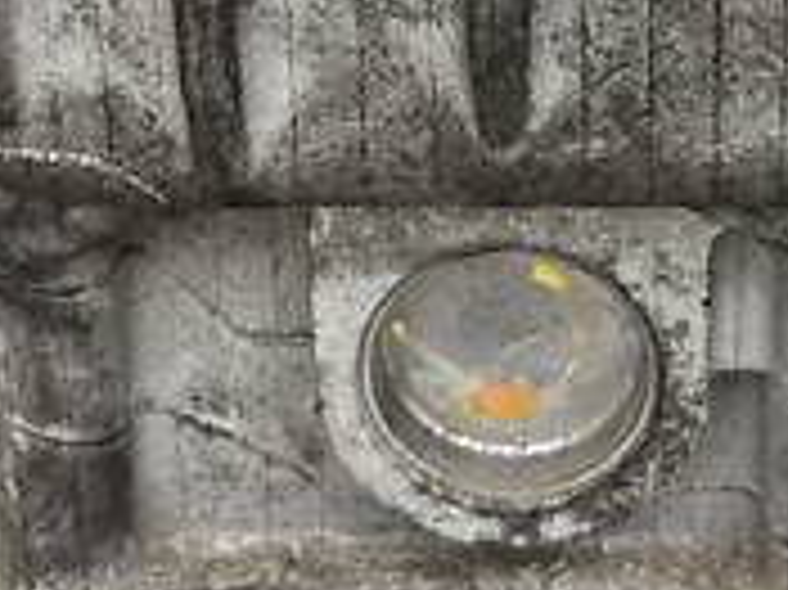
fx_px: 2161
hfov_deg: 20.6
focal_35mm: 95
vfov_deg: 14.7
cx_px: 500
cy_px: -230
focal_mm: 5.1
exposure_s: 1/122
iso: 50
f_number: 1.6
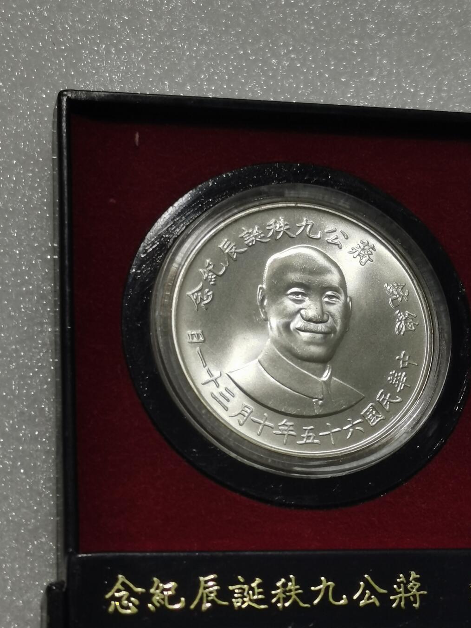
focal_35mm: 89
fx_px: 1615
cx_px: 306
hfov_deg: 16.6
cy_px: 314
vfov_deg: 22.0
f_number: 1.8
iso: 50
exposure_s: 1/138
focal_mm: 5.58
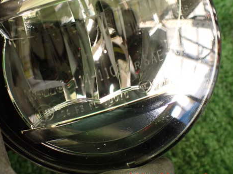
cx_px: 92
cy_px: 71
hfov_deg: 47.6
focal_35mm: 39
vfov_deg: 36.7
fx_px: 262
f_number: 2.3
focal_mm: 5.4
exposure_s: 1/125
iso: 320
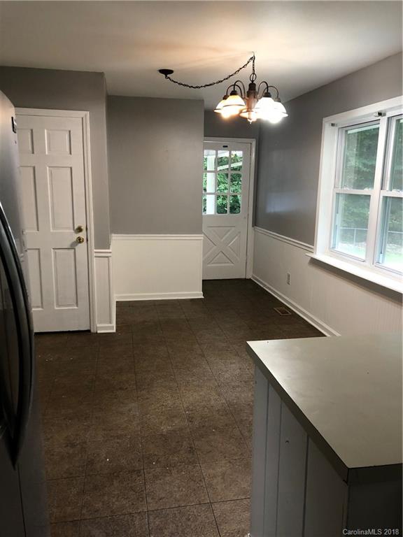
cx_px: 202
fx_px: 435
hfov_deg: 49.7
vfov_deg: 63.4
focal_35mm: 28
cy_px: 268
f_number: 1.8
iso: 40
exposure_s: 1/30
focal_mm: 3.99
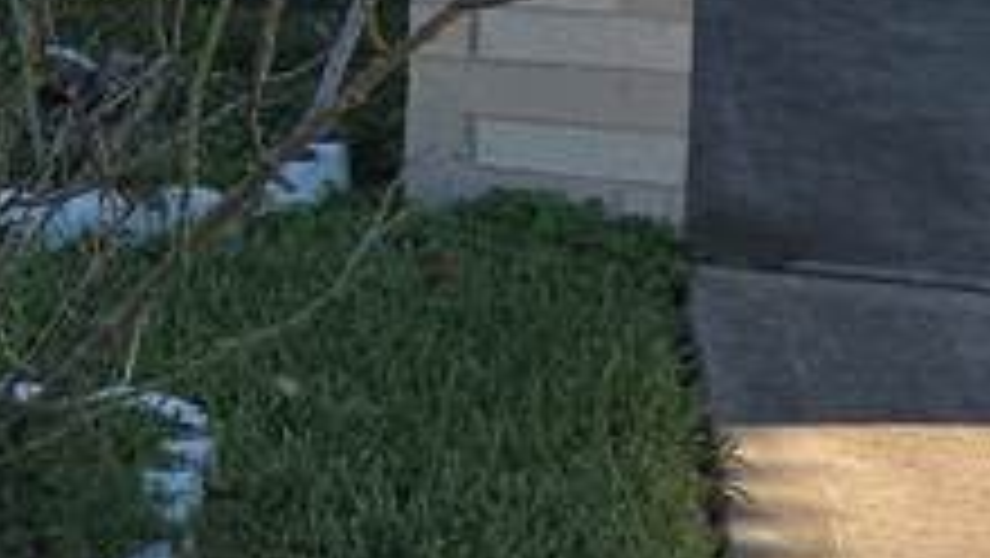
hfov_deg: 11.8
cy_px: -396
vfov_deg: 8.1
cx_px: -1413
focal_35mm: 146
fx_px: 3834
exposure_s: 1/260
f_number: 1.7
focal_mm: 6.3
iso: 12
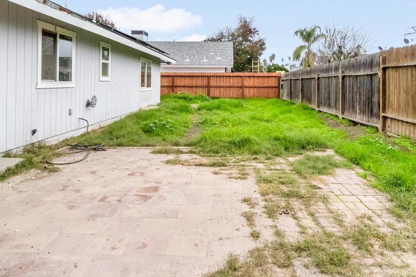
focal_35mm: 25
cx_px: 215
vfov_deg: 49.8
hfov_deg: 71.5
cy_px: 80
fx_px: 289
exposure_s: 1/800
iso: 500
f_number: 9
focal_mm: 10
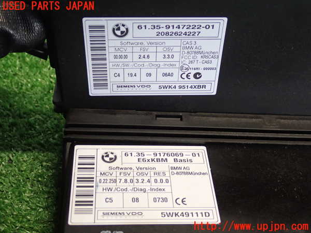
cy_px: 116
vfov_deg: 29.1
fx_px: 449
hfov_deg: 38.2
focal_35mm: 50
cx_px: 156
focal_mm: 9.01
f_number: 3.2
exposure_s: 1/30
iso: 800
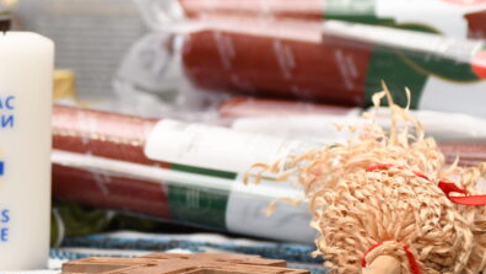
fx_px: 2398
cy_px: 133
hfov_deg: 11.4
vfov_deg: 6.5
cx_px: -42
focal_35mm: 186
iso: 800
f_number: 6.3
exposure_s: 1/60
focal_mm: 50
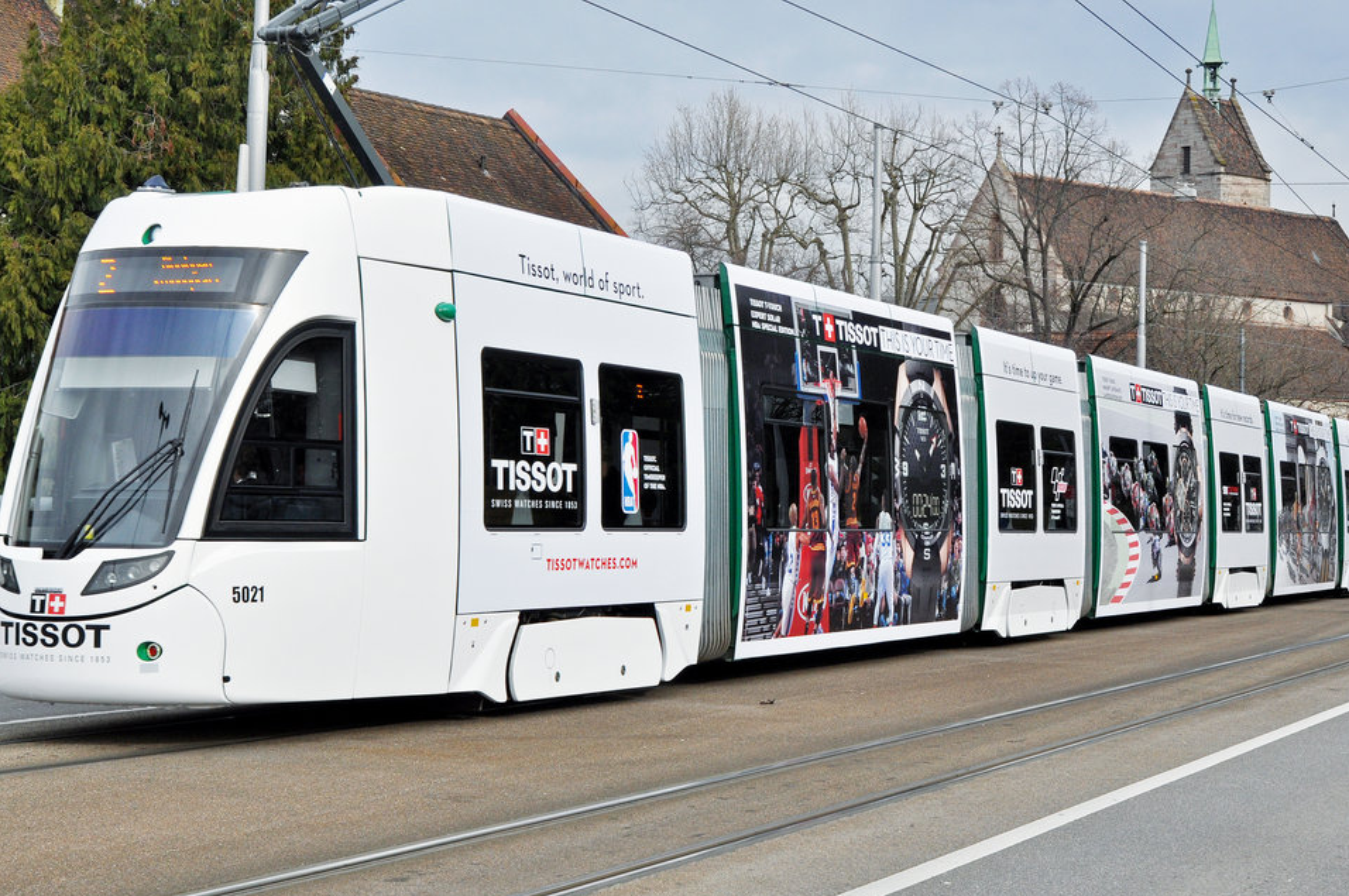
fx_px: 2395
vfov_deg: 21.2
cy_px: 348
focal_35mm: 64
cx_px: 744
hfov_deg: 31.4
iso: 400
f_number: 8
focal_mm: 34
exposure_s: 1/800
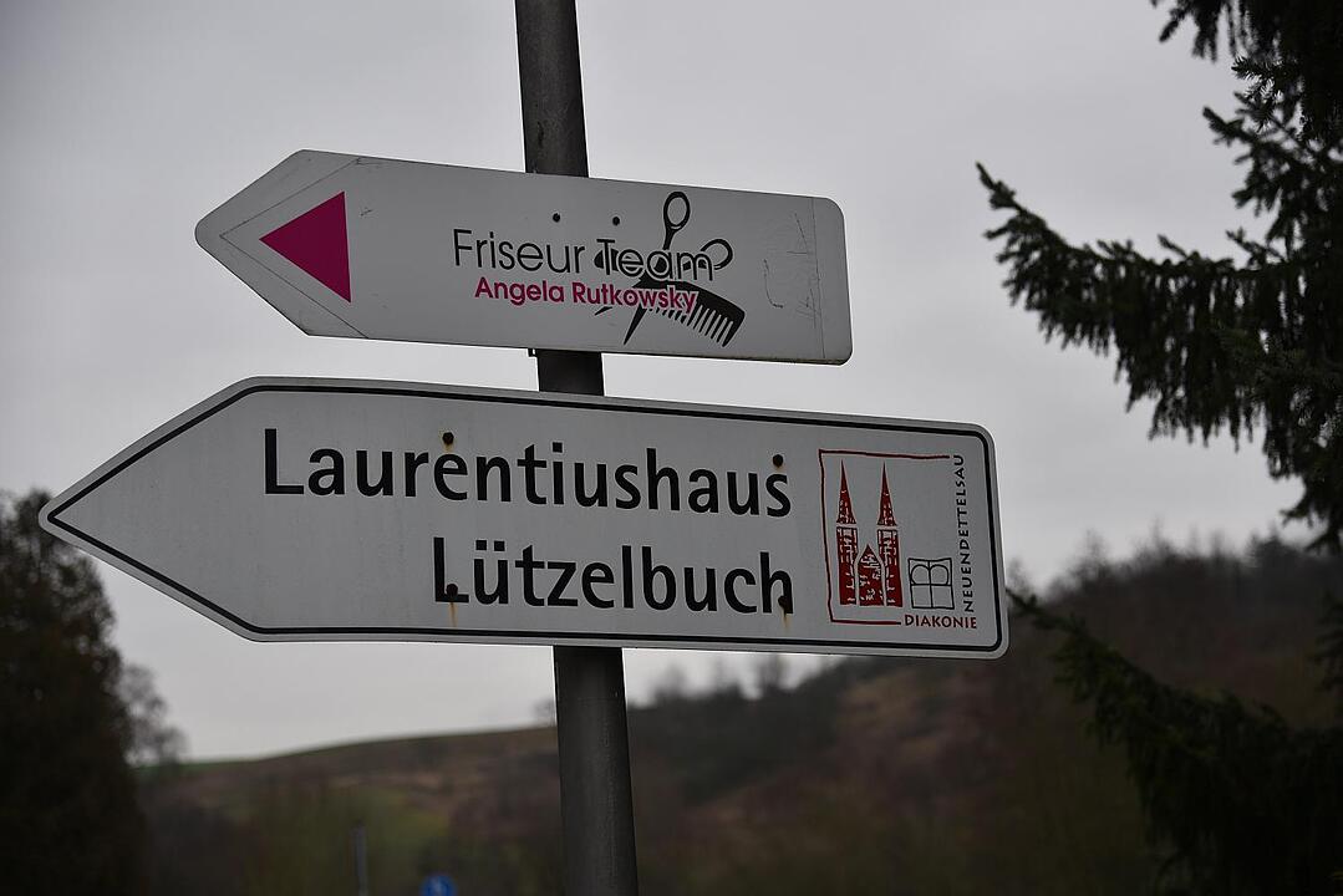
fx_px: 2612
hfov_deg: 28.8
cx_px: 672
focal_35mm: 70
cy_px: 448
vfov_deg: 19.5
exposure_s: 1/1000
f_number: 4.5
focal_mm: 70
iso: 400
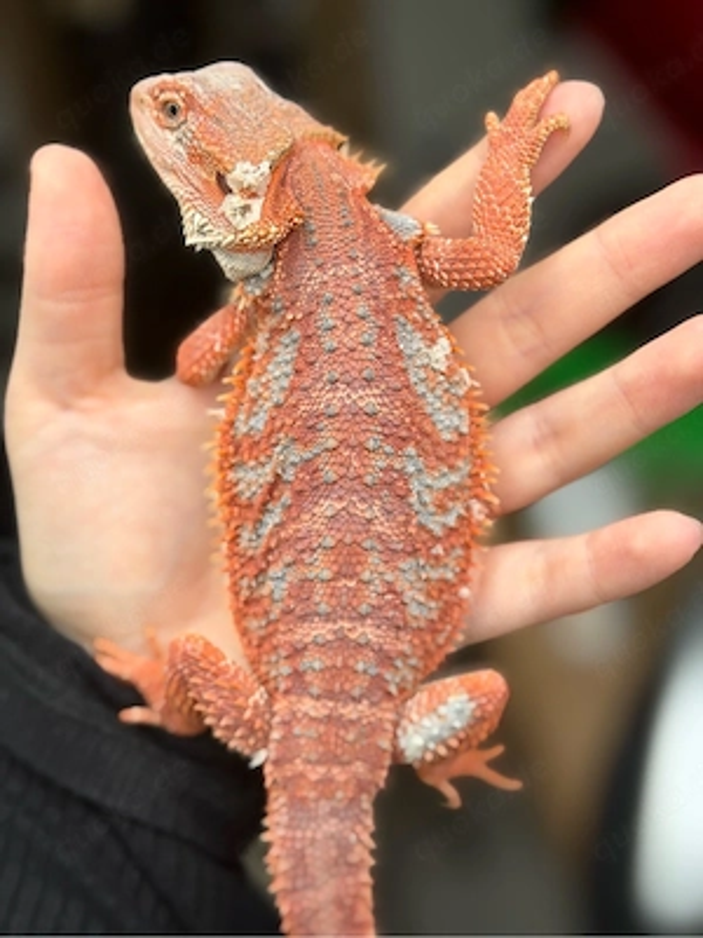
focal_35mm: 48
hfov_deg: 30.3
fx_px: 1300
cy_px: 469
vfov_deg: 39.7
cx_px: 352
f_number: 1.78
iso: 64
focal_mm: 6.76
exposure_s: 1/478
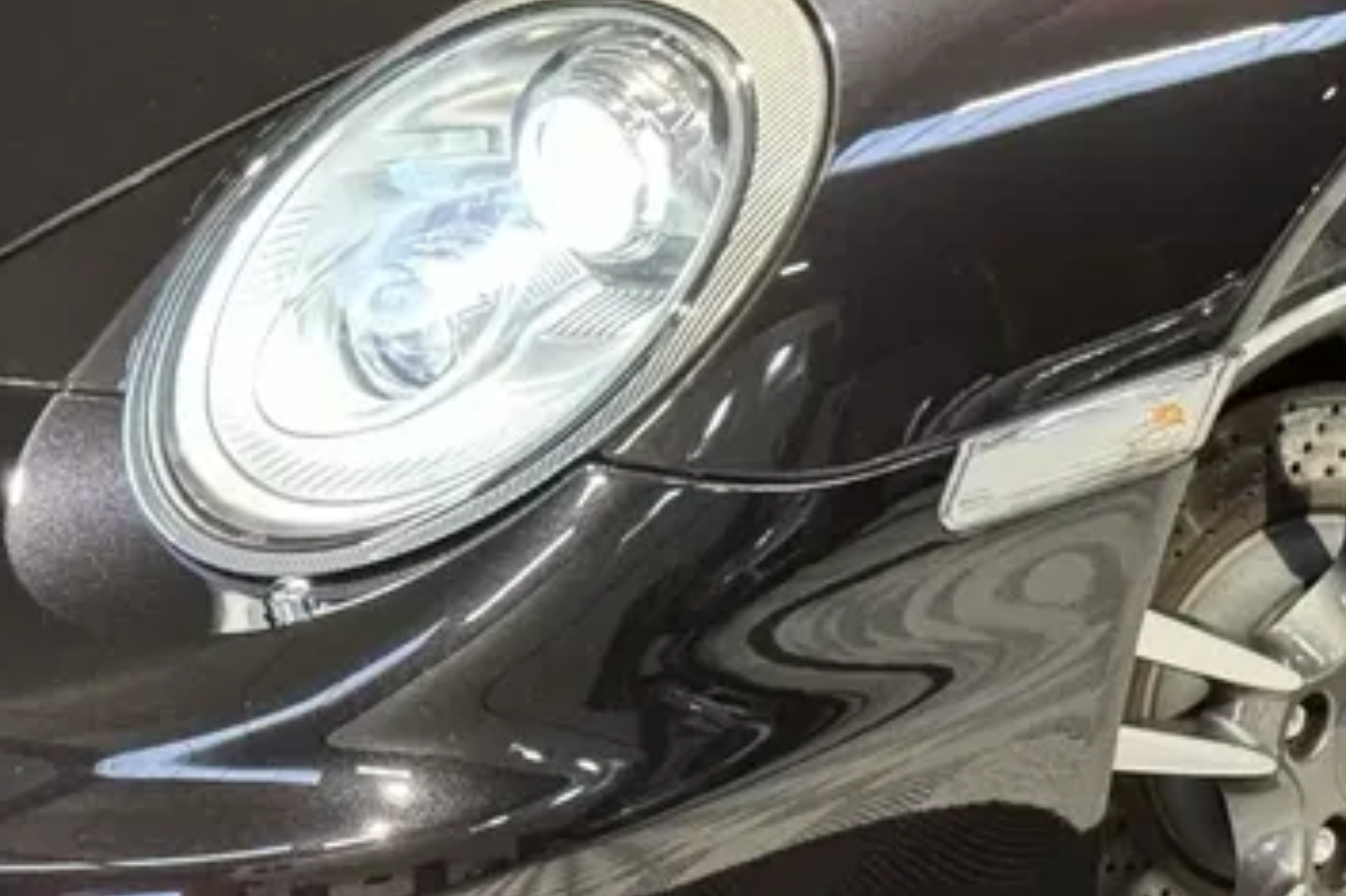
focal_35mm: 145
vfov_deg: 9.4
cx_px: 1380
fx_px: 5419
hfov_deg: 13.9
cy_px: 92
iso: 500
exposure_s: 1/33
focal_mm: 6.86
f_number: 1.78
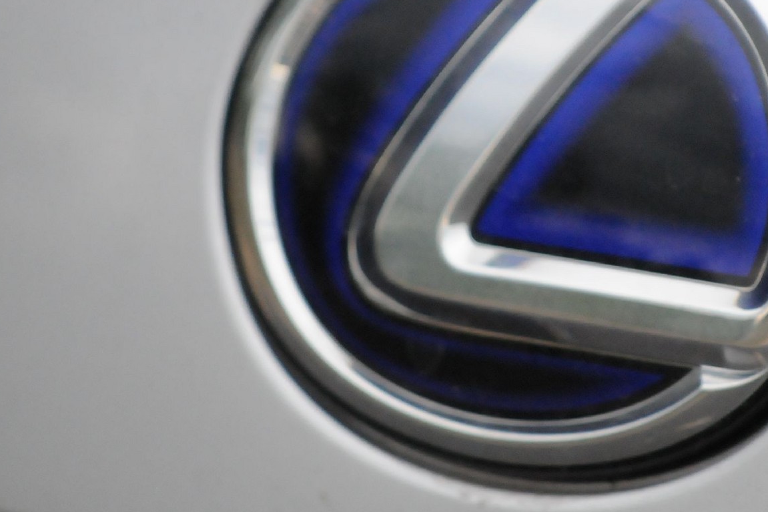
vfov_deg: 2.1
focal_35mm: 651
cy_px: 144
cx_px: 531
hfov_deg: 3.2
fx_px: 13885
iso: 2000
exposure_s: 1/400
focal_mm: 200
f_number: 5.6
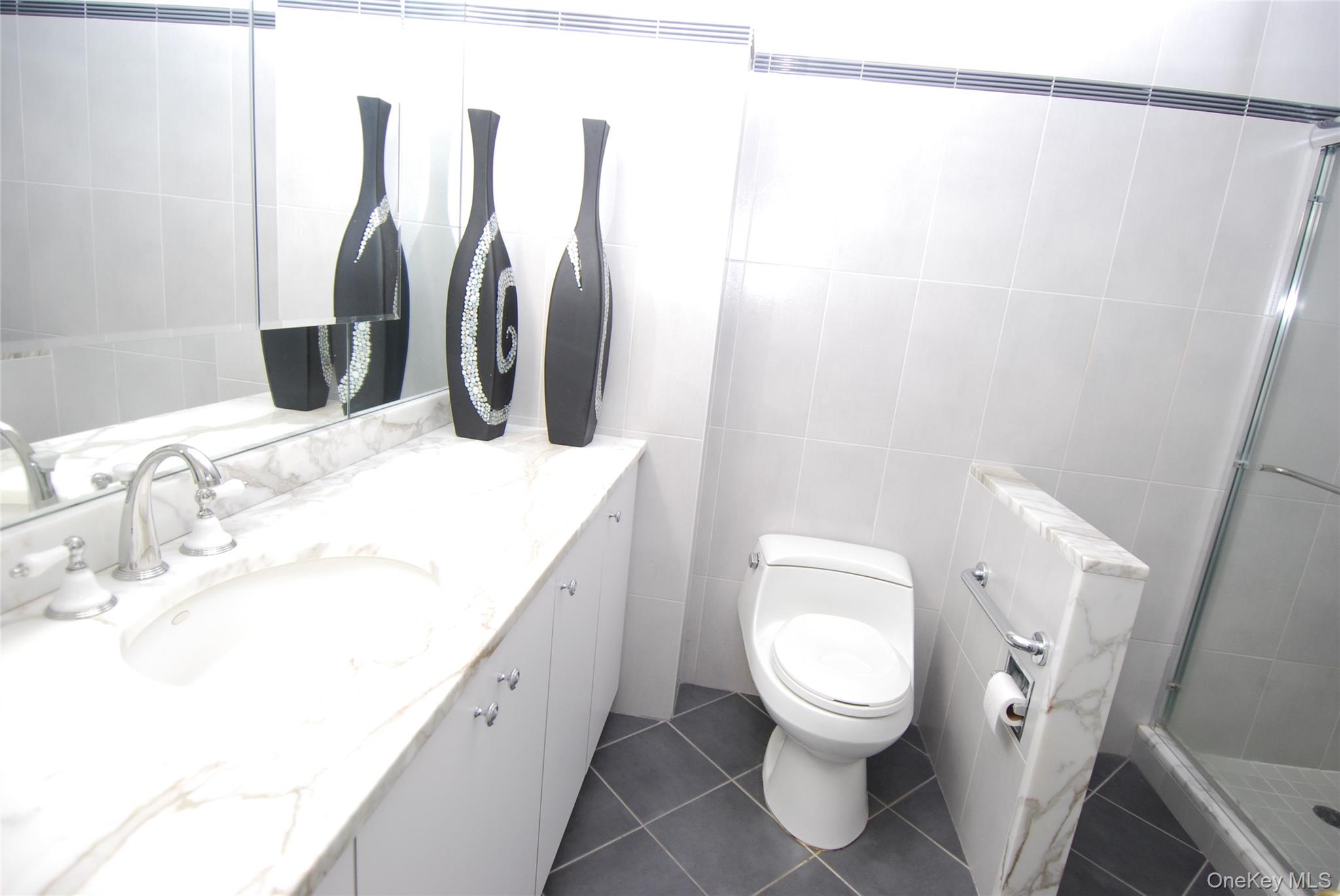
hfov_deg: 89.9
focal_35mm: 18
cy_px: 448
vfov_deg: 67.5
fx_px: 671
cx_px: 670
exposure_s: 1/30
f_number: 4
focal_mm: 12
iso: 360
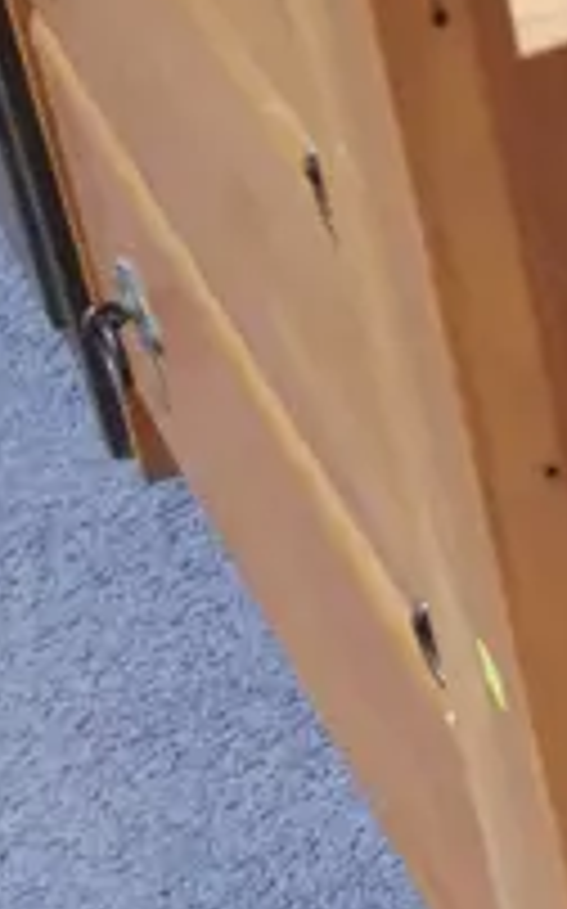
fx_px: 4259
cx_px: 1559
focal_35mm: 172
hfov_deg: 7.0
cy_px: 243
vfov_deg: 12.2
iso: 1250
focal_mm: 16
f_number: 3.6
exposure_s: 1/60
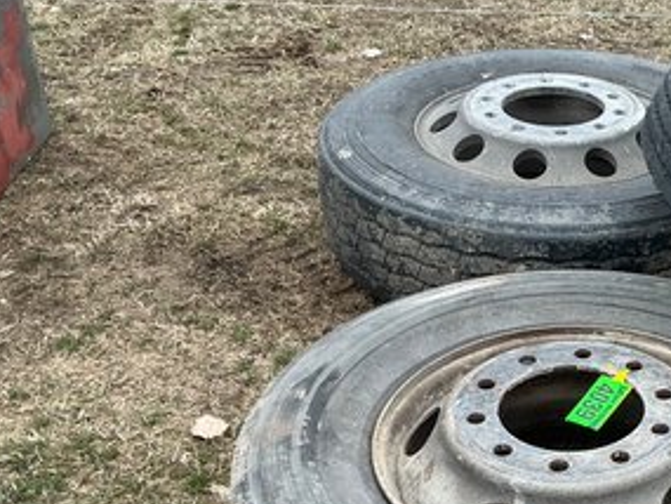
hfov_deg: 29.5
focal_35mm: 62
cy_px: 456
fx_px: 1202
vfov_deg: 23.1
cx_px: 639
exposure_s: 1/265
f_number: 1.8
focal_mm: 3
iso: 25
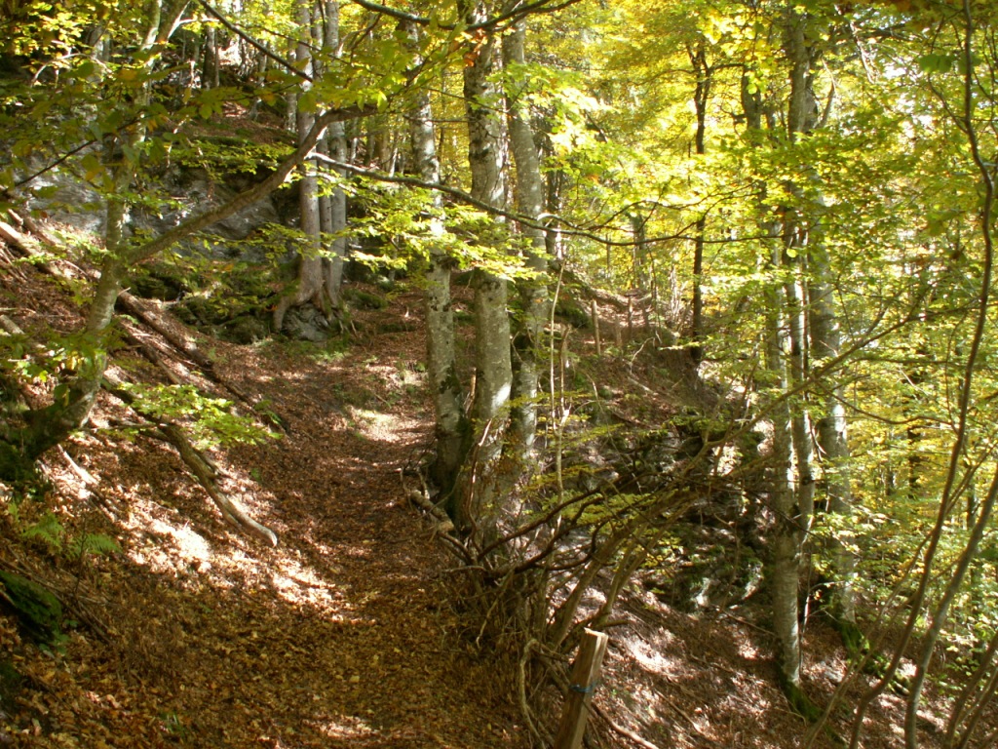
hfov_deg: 52.6
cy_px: 374
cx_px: 499
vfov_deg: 40.7
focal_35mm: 35
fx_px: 1009
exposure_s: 1/40
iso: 64
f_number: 2.8
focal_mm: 5.86
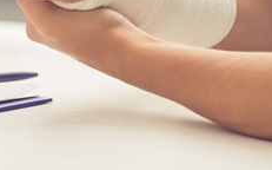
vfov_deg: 3.1
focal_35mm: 416
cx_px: 85
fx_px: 3082
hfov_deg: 5.1
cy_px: -159
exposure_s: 1/160
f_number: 3.2
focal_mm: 110
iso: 250
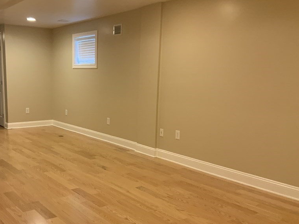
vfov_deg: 36.8
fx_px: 337
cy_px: 129
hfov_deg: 47.2
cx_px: 104
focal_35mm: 39
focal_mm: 3
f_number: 1.8
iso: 160
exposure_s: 1/60
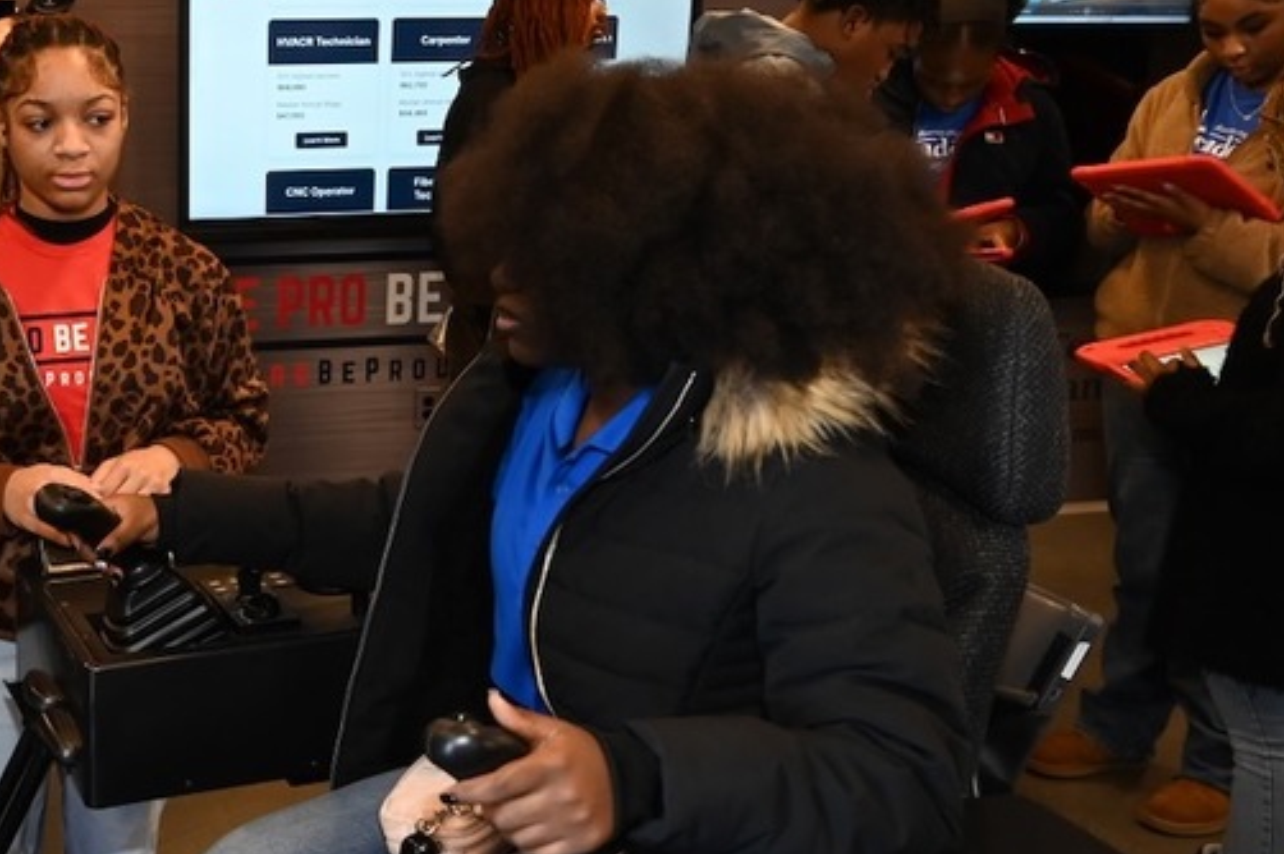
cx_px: 105
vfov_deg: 27.5
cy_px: 401
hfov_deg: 37.5
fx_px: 1746
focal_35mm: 49
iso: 2500
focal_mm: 24
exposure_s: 1/200
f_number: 5
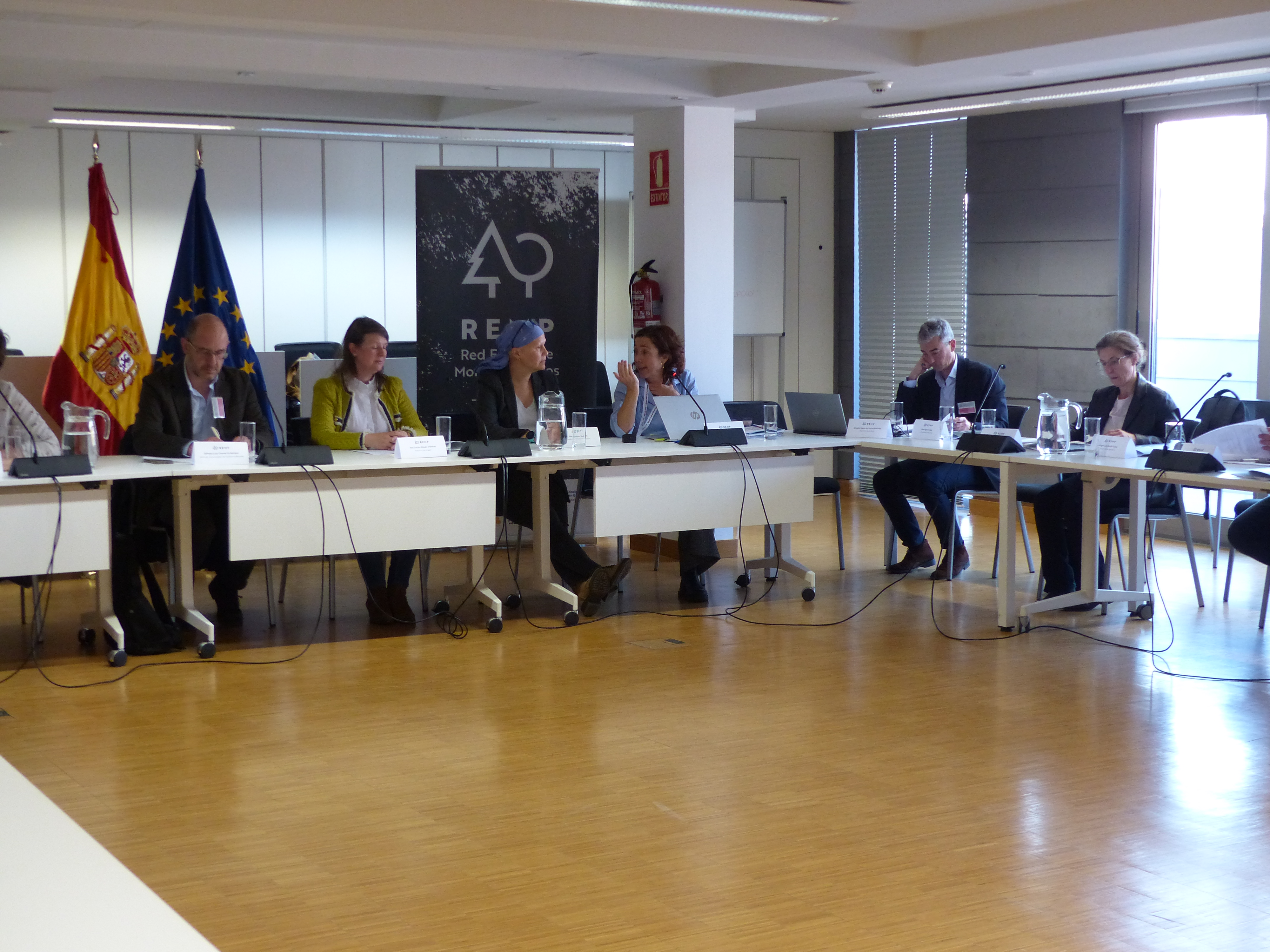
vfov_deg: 27.0
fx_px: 1981
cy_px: 476
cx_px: 635
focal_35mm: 54
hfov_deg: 35.5
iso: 320
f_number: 2.8
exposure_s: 1/60
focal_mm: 9.8
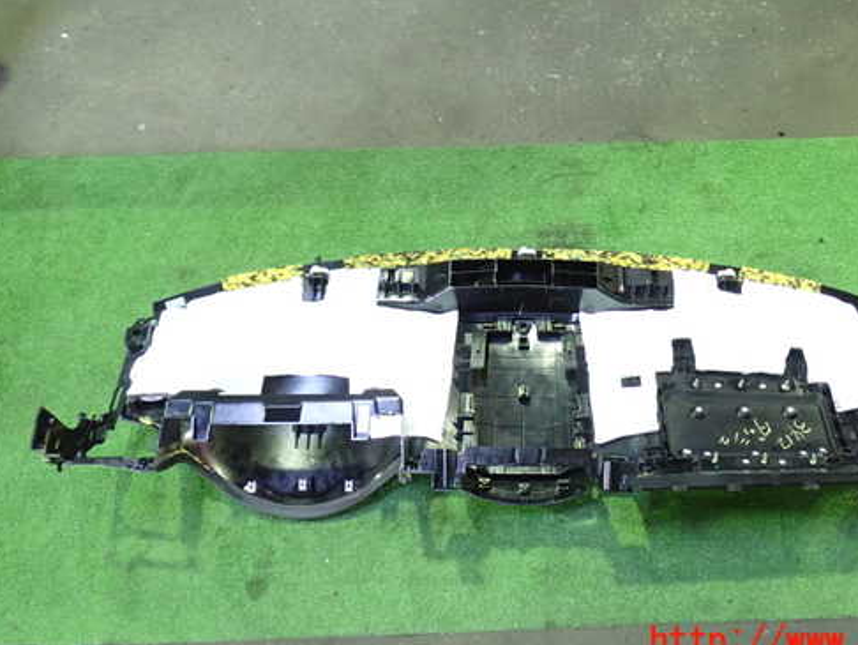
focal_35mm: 37
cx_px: 519
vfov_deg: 38.6
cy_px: 267
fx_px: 918
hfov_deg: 49.8
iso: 800
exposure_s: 1/30
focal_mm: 5.4
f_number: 2.3
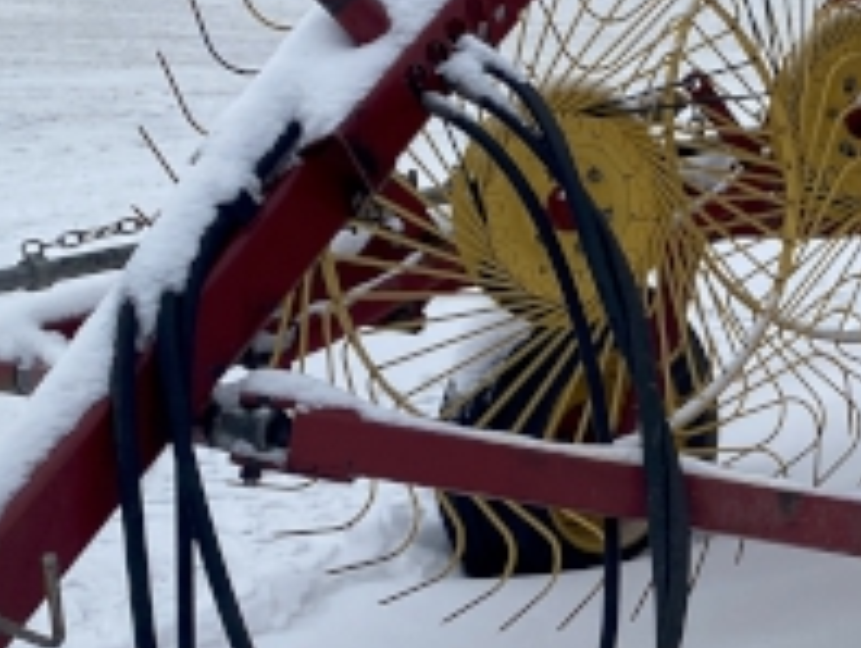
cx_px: 1100
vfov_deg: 14.1
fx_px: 2615
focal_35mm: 105
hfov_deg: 17.6
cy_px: 504
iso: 32
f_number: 1.8
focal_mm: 4.25
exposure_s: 1/3401
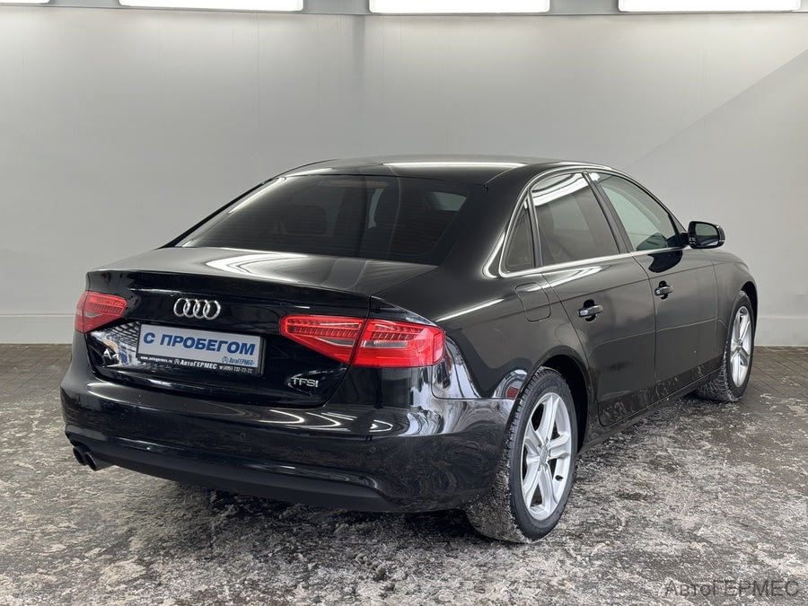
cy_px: 303
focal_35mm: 48
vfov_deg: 30.3
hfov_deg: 39.7
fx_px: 1120
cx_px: 404
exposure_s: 1/100
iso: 50
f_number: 1.78
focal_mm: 6.76
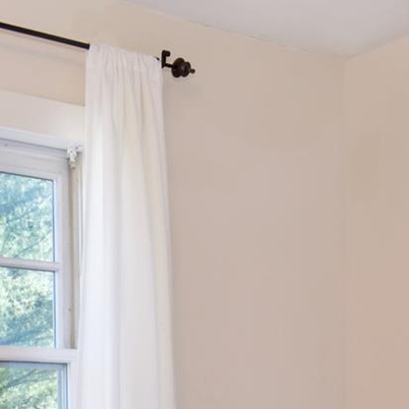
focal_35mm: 69
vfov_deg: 23.2
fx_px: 924
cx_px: -30
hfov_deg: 23.6
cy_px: 472
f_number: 10
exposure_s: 1/60
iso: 640
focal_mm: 11
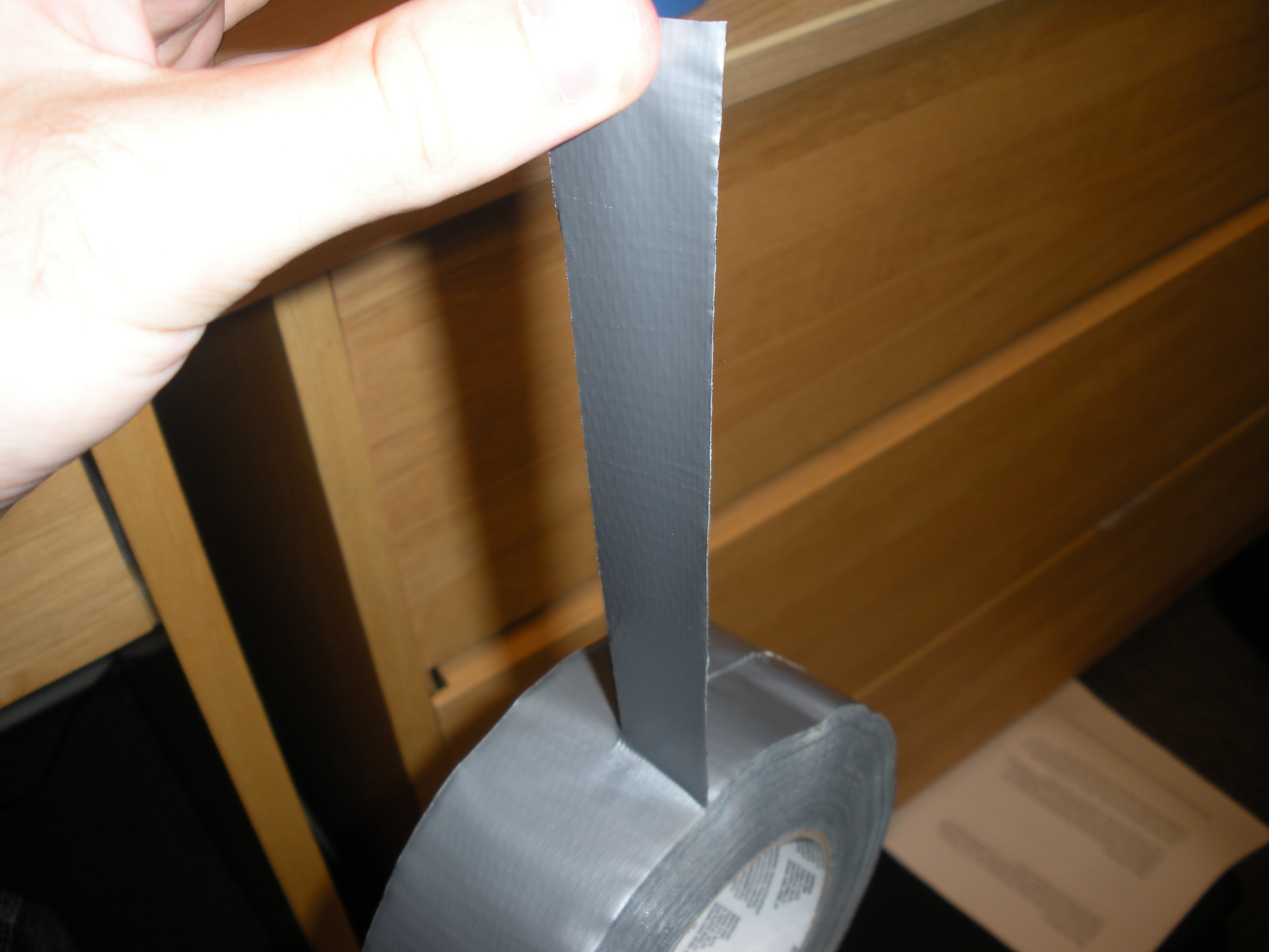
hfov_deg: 51.4
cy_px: 476
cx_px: 634
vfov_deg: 39.7
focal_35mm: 36
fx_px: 1320
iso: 64
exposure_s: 1/30
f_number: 3.5
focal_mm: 6.3
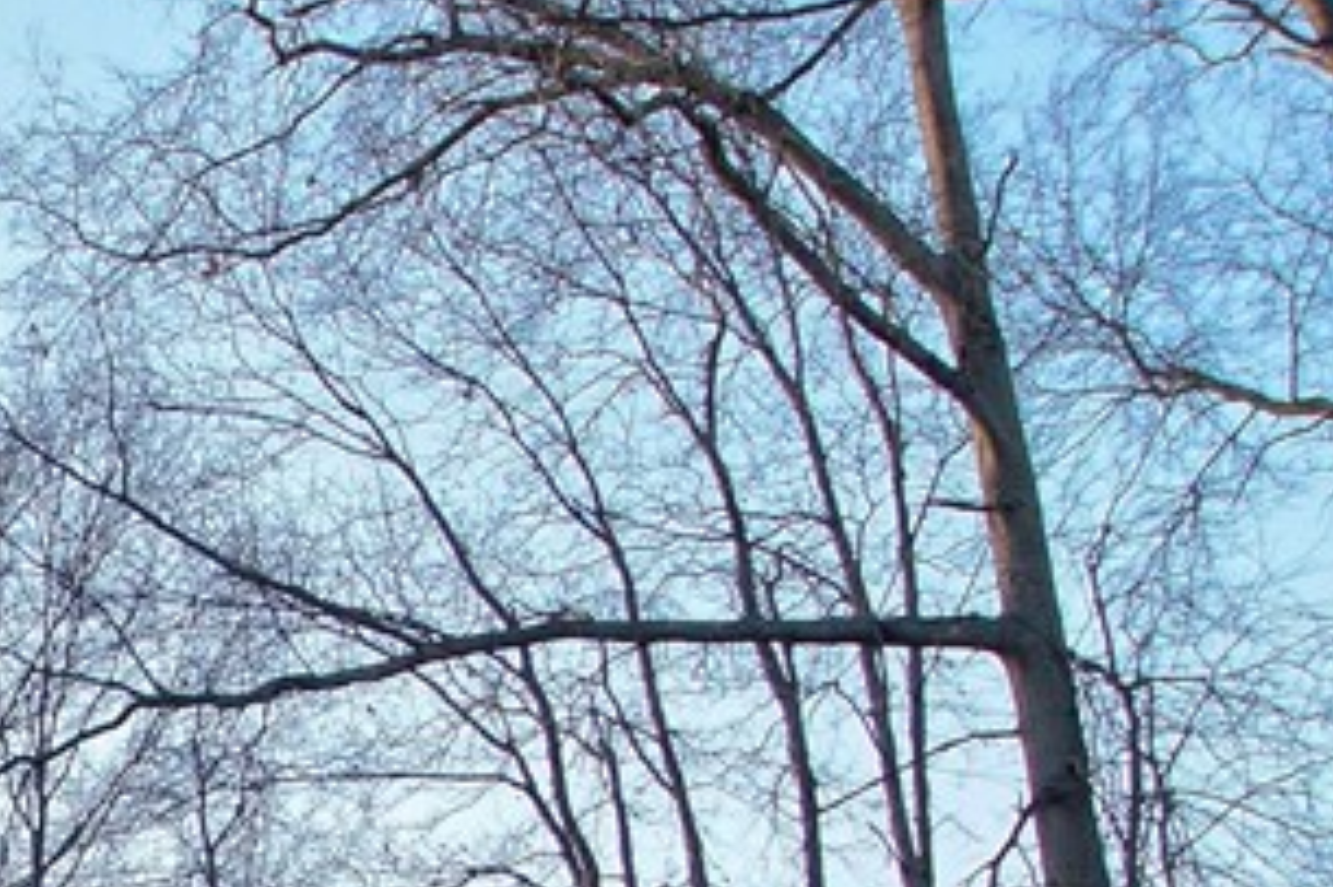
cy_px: 1317
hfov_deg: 27.2
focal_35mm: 59
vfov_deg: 20.0
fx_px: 2175
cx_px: -496
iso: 125
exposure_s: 1/160
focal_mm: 11
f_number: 4.5
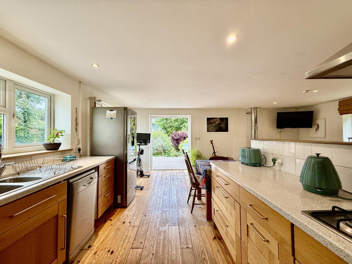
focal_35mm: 14
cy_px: 132
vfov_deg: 85.7
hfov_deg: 102.1
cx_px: 176
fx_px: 142
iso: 125
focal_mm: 2.22
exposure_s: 1/100
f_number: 2.2
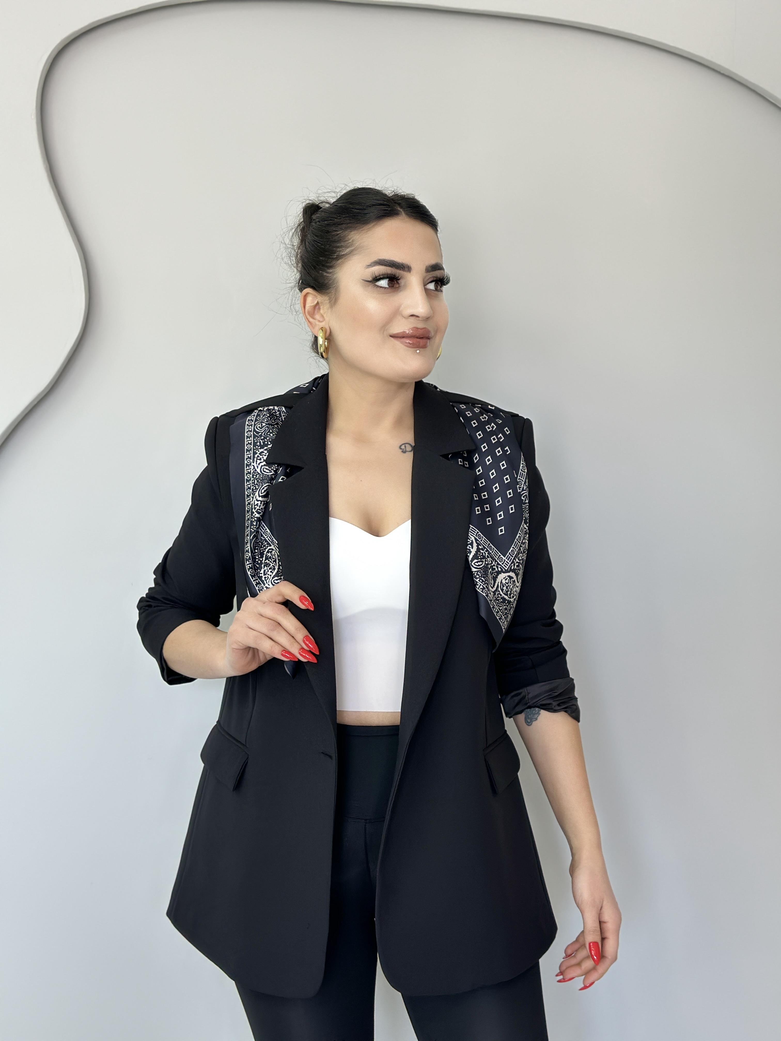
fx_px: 1444
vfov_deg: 39.7
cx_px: 390
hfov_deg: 30.3
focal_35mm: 48
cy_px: 520
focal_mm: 6.86
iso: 64
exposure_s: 1/100
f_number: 1.78
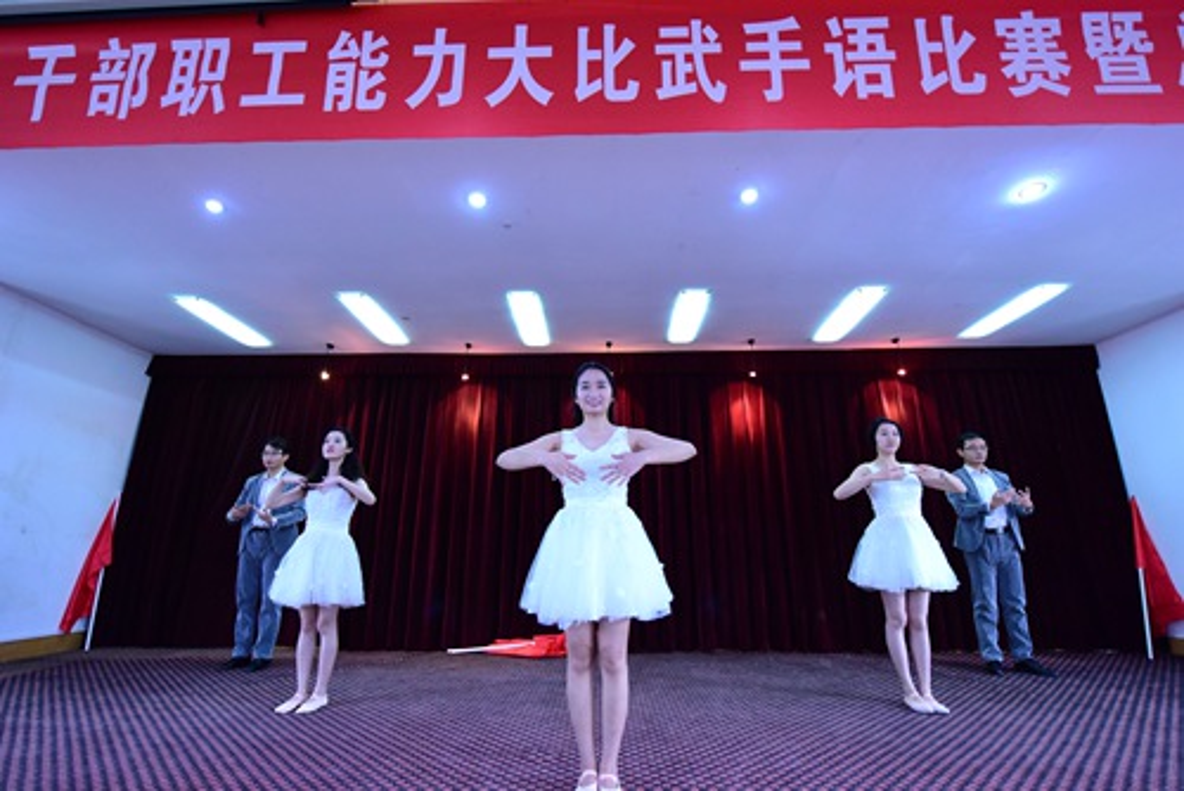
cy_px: 396
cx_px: 592
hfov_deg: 96.7
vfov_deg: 73.8
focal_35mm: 16
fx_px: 527
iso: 2500
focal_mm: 16
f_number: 3.2
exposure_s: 1/100
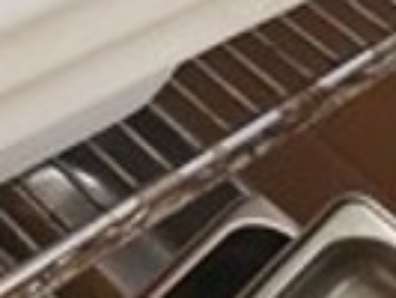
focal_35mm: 119
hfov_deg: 13.1
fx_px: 1363
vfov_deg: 11.4
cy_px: -268
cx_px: -509
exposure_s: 1/50
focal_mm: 4.3
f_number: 1.5
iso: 500
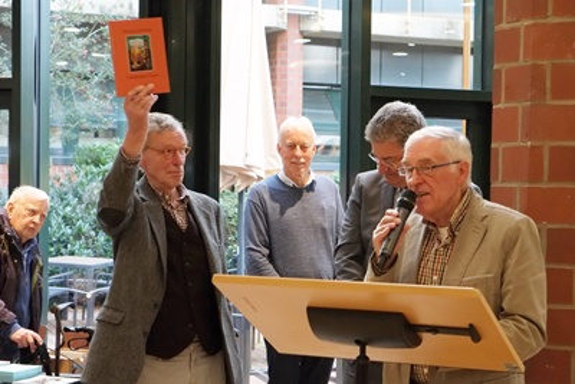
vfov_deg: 18.7
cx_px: 288
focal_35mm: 73
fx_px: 1166
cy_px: 192
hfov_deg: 27.7
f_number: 5.6
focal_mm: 48.4
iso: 6400
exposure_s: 1/220
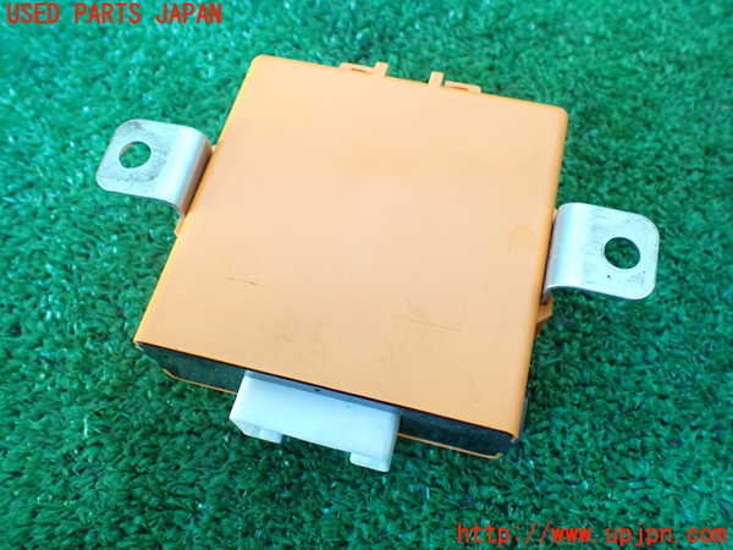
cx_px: 366
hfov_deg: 60.0
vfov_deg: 46.8
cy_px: 275
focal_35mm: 30
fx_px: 635
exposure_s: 1/60
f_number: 2.3
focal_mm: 5.4
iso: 800
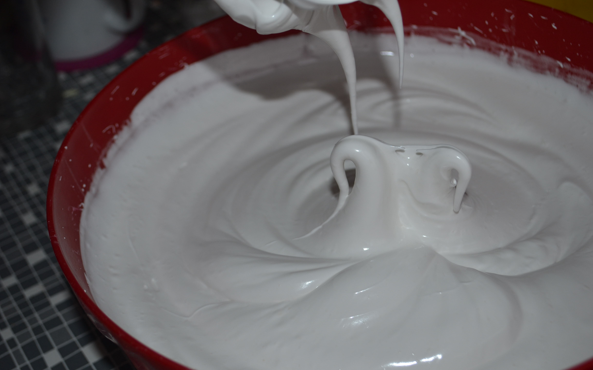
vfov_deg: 26.3
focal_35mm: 49
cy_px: 194
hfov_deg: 41.1
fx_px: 792
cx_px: 296
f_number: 4.8
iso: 220
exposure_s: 1/60
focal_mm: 32
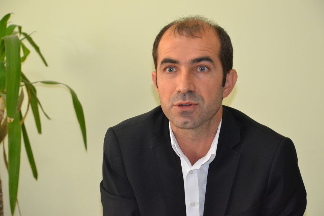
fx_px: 1148
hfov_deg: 16.1
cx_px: 162
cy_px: 108
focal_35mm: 128
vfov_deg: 10.8
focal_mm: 85
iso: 2200
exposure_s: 1/60
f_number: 5.6
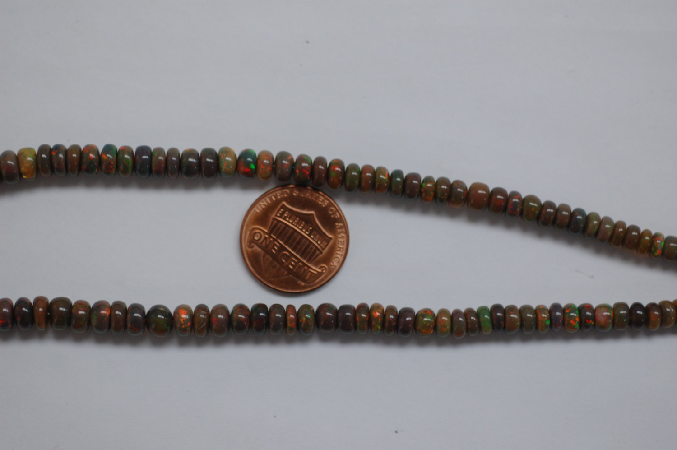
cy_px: 225
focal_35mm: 90
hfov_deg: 22.6
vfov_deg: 15.2
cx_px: 338
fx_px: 1691
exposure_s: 1/160
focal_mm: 60
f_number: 3.3
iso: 400
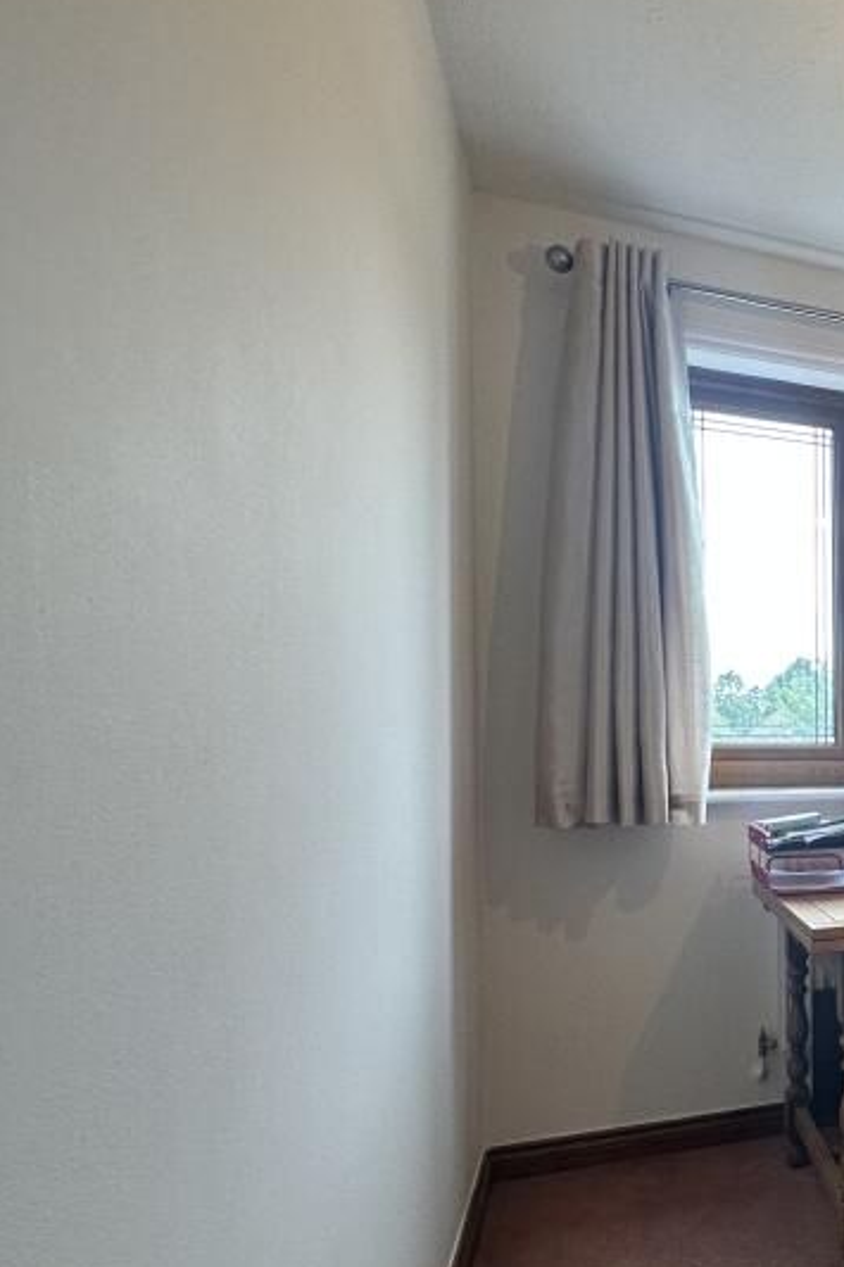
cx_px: 1101
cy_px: 765
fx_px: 985
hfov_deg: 33.6
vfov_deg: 64.8
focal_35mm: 28
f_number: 2.2
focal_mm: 2.22
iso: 125
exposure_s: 1/100
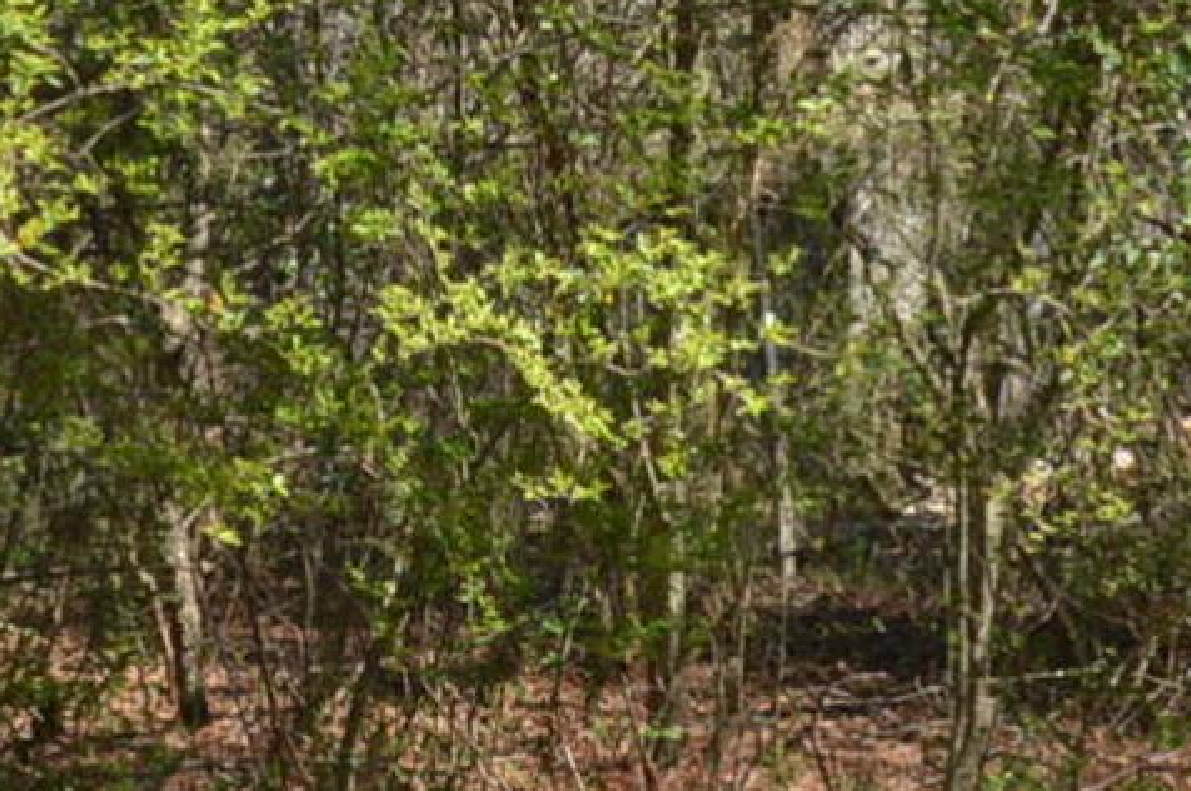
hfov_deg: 9.9
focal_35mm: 208
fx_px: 6872
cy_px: -173
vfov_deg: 6.5
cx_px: 495
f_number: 6.3
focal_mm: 22
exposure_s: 1/160
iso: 100
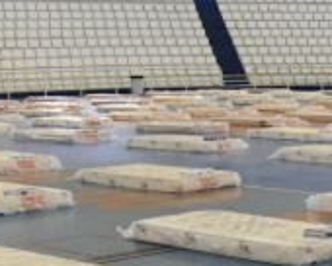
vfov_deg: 14.0
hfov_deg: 17.0
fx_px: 1042
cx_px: 441
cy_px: 333
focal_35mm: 106
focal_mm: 24
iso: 2500
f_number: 4
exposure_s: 1/200
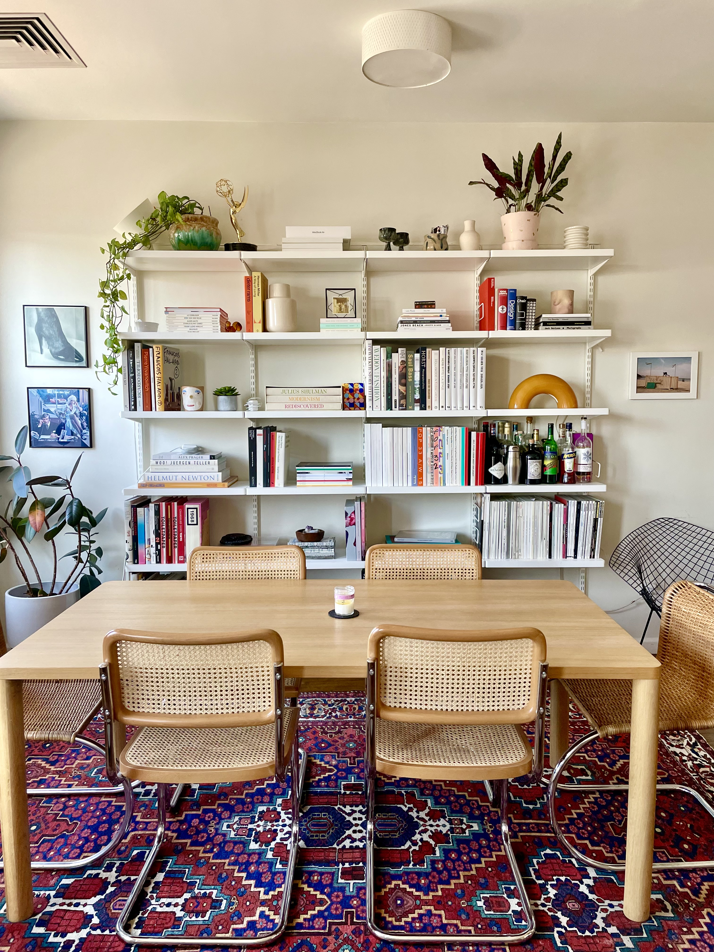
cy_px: 476
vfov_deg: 67.3
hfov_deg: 53.1
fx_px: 715
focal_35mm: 26
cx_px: 357
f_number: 1.6
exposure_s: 1/121
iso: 125
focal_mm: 4.2
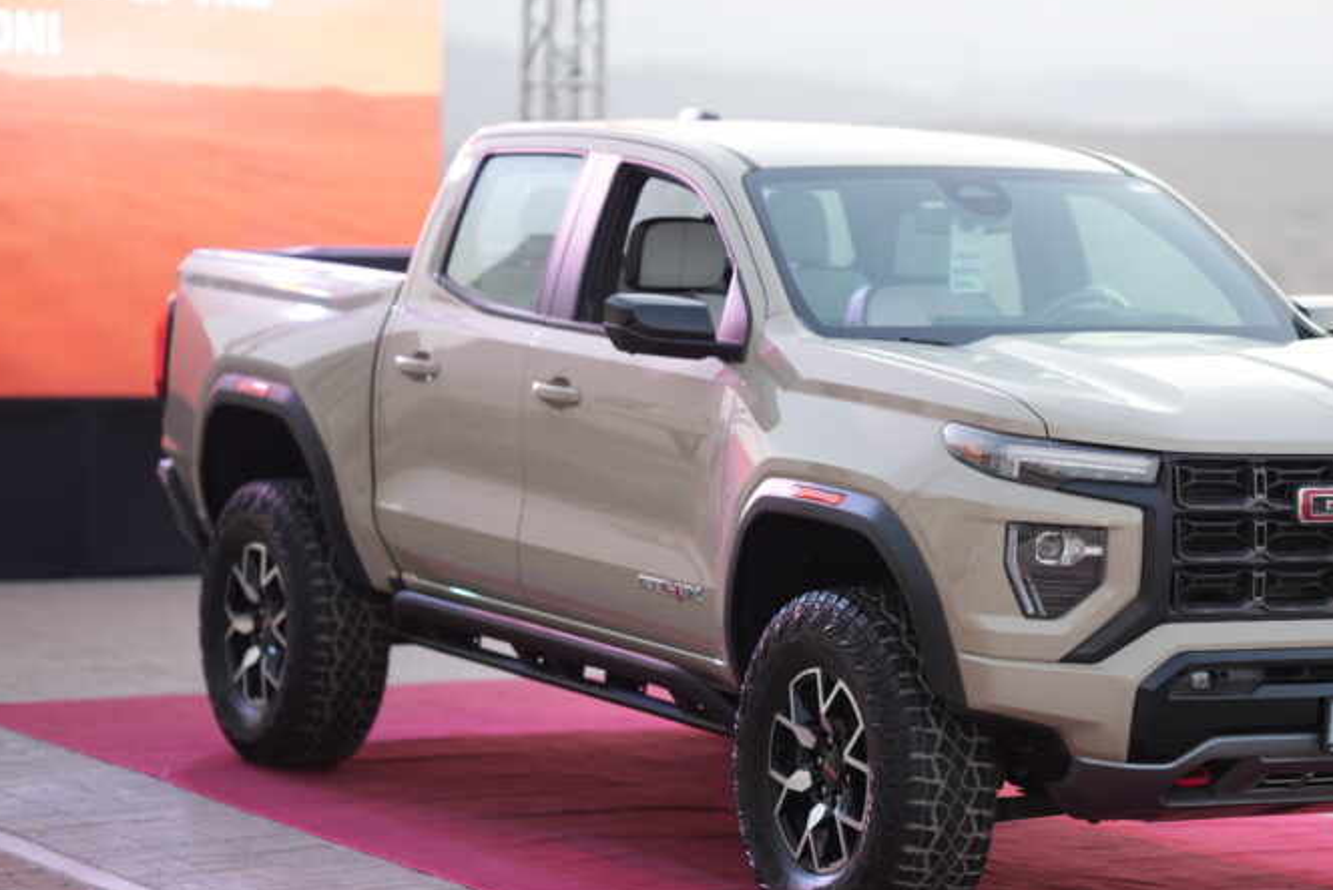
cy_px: 493
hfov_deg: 15.6
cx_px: 899
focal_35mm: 131
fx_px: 4851
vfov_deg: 10.5
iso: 200
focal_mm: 85
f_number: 1.4
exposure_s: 1/160
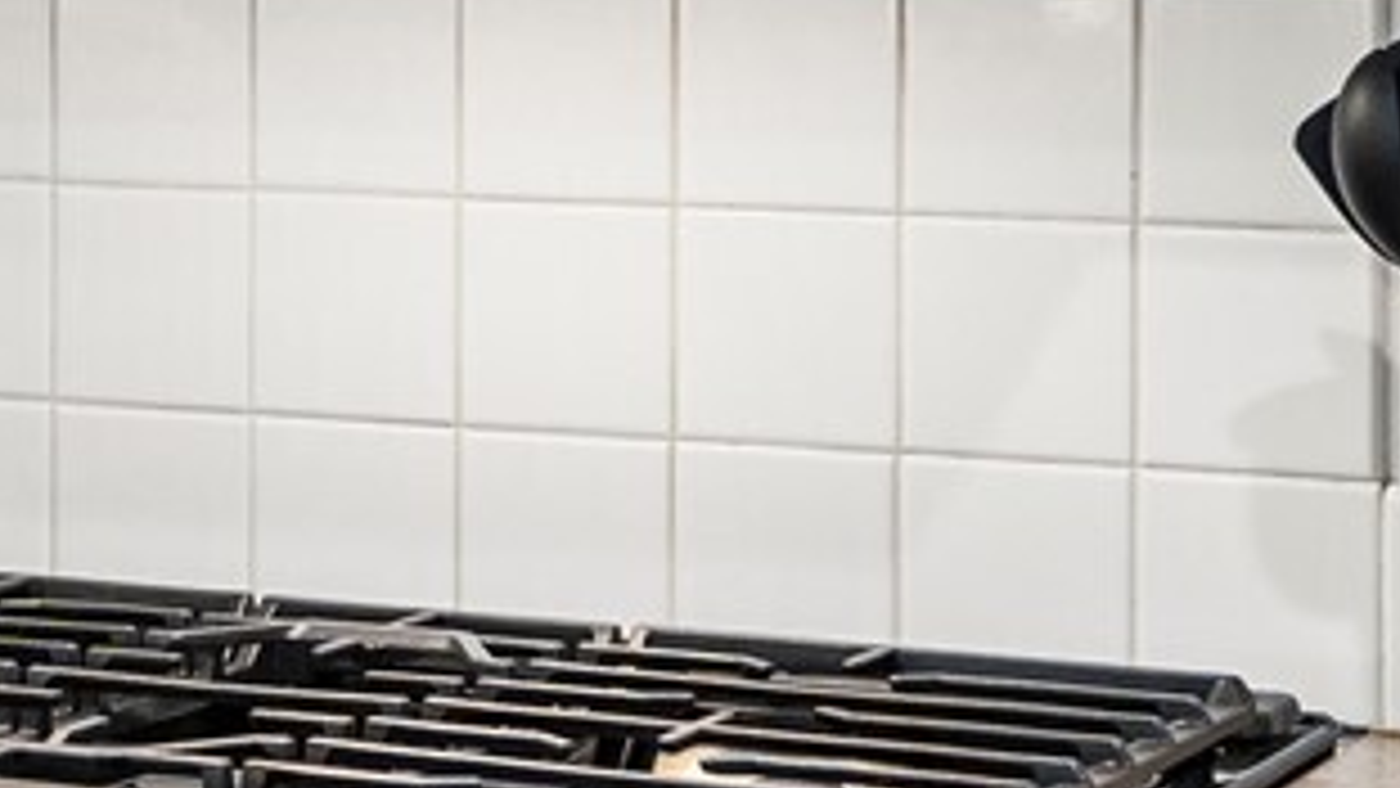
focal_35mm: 137
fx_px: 5086
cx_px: 124
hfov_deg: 15.5
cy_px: -97
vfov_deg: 8.8
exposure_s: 1/5
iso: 1000
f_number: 6.3
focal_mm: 24
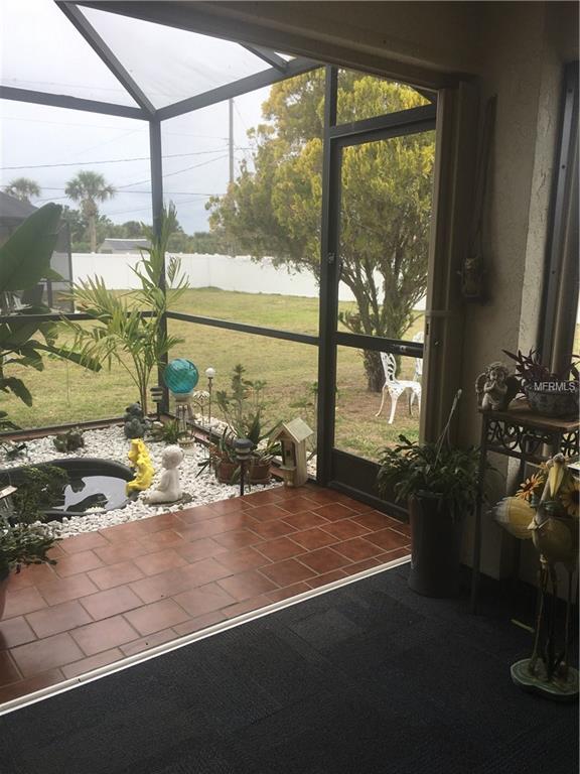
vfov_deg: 61.7
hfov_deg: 48.2
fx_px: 648
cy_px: 387
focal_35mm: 29
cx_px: 290
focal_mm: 4.15
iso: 25
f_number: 2.2
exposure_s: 1/354
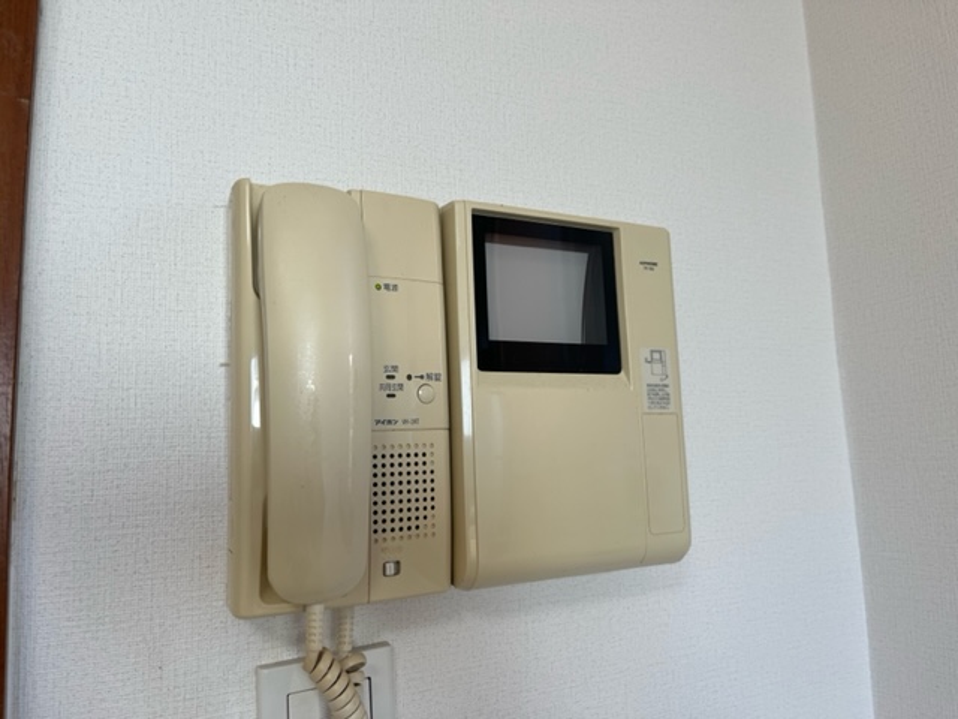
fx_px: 720
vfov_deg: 53.1
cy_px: 360
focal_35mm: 26
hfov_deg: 67.3
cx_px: 479
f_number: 1.6
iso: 40
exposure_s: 1/120
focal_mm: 5.1
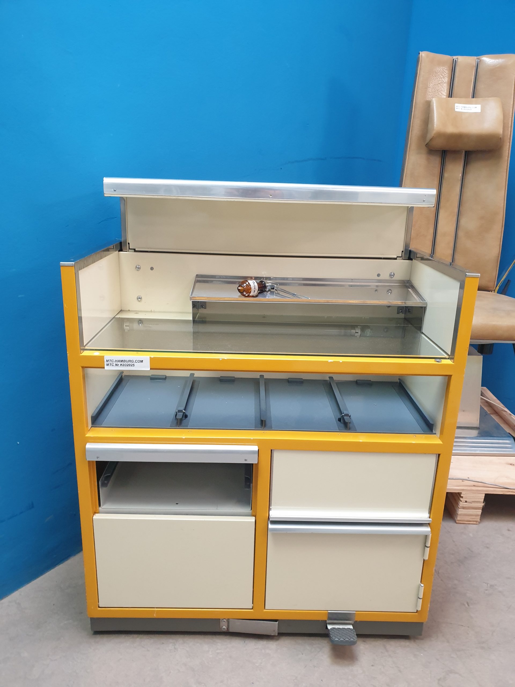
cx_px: 258
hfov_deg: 53.1
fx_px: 516
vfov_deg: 67.3
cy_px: 344
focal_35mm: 26
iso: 320
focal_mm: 4.3
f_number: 2.4
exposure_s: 1/33
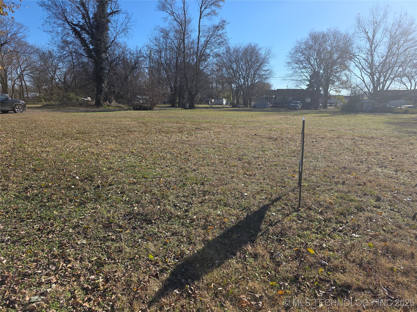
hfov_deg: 73.9
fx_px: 277
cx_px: 208
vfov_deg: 58.9
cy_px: 156
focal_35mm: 23
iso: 12
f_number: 1.7
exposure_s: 1/790
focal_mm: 6.3
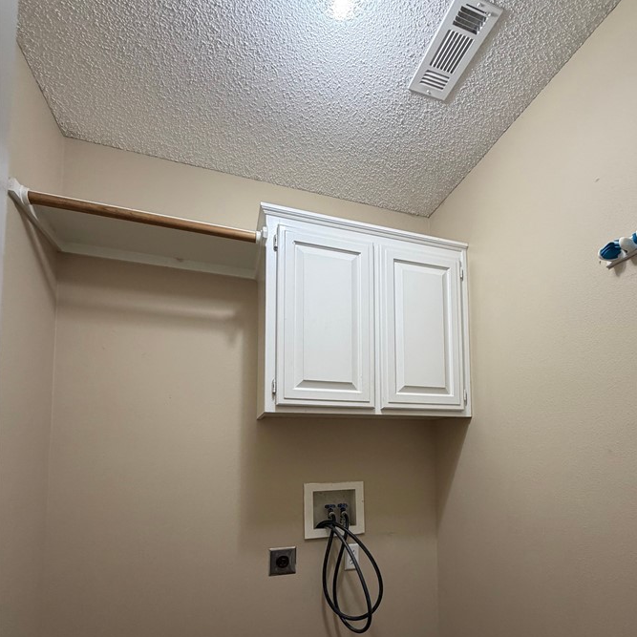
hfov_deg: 77.3
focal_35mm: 19
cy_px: 428
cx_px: 363
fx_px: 396
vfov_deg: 75.1
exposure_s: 1/120
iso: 250
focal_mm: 2.22
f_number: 2.2
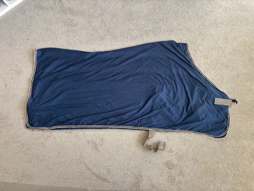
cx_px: 127
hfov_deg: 67.3
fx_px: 191
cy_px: 96
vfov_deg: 53.1
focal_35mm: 26
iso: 100
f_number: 1.6
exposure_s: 1/121
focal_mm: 5.96
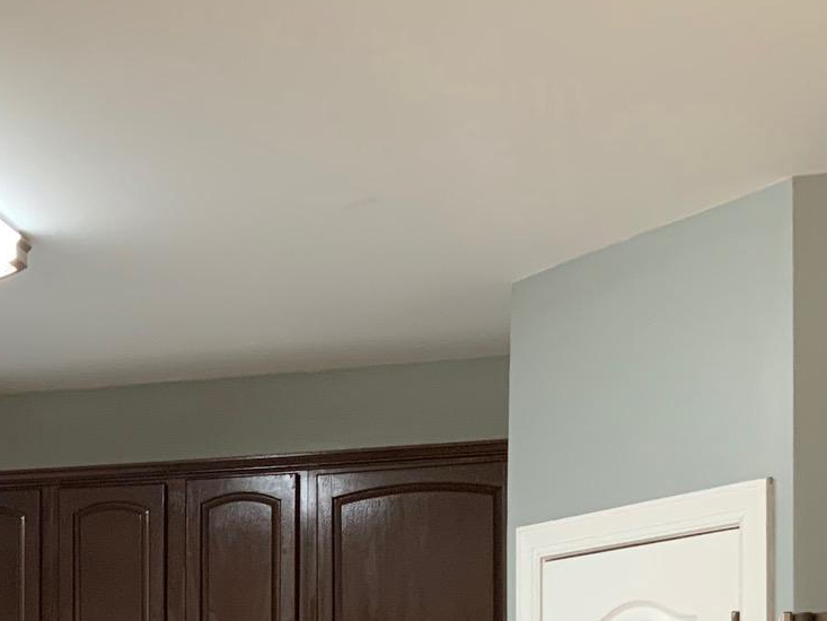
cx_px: 115
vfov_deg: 17.1
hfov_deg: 23.6
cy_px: 805
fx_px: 1935
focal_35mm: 81
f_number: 1.8
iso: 80
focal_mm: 3
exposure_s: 1/60
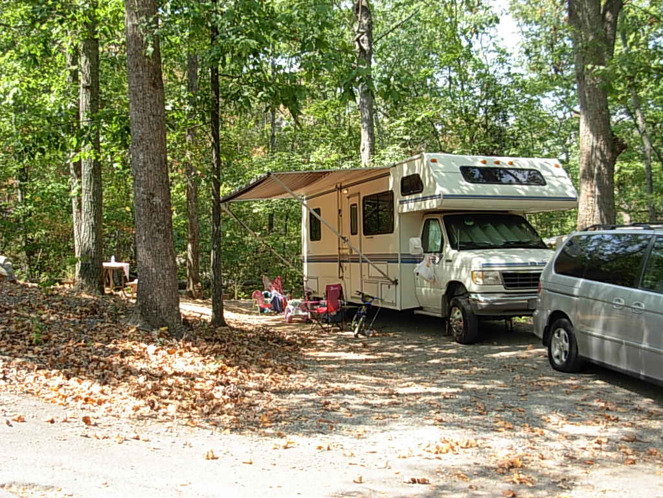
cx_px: 332
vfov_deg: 37.7
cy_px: 249
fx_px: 728
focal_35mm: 38
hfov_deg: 49.0
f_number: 2.9
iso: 79
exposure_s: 1/203
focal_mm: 6.3
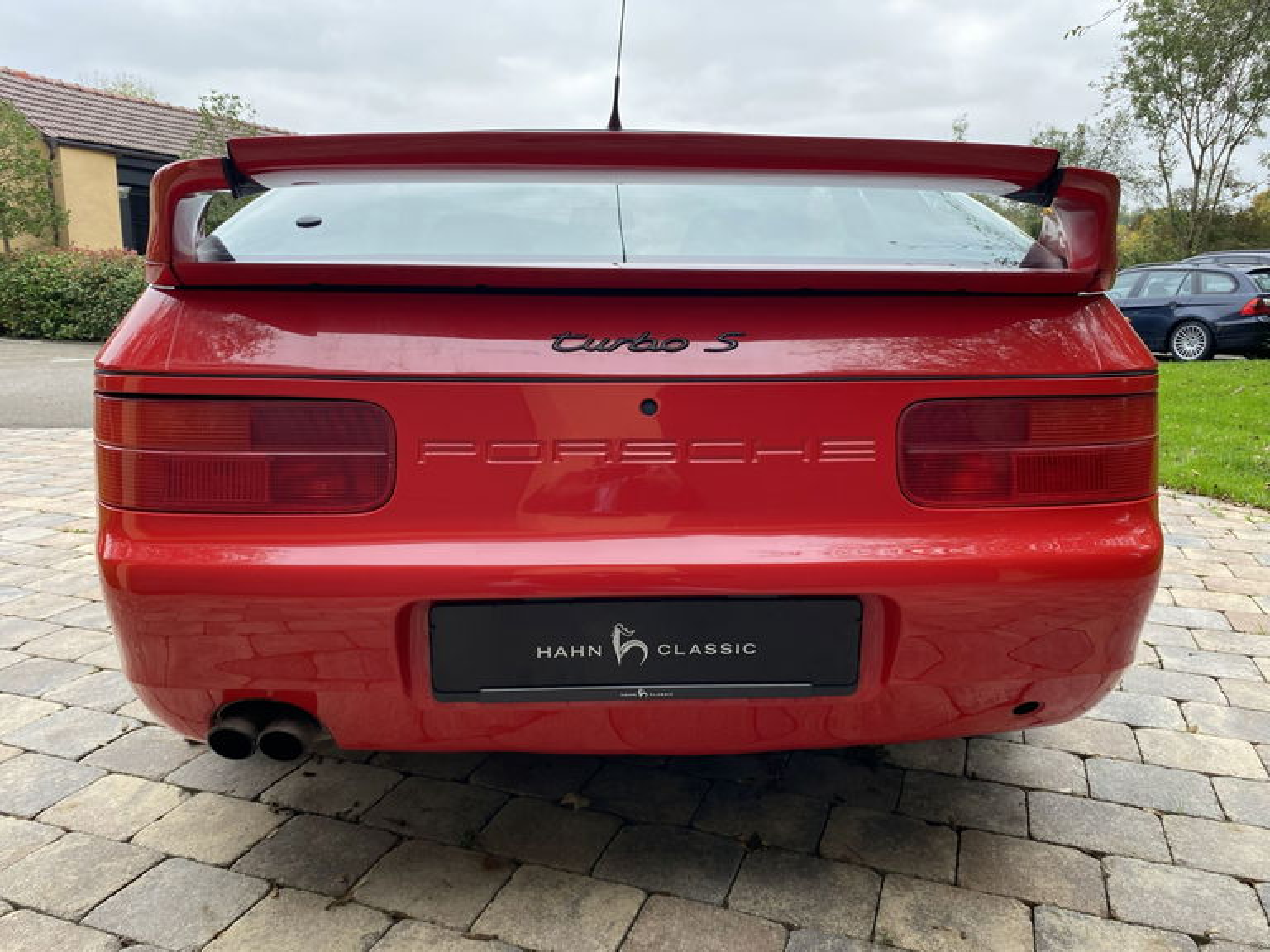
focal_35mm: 26
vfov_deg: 53.1
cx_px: 635
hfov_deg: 67.3
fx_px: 954
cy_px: 476
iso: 32
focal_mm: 4.25
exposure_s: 1/231
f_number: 1.8
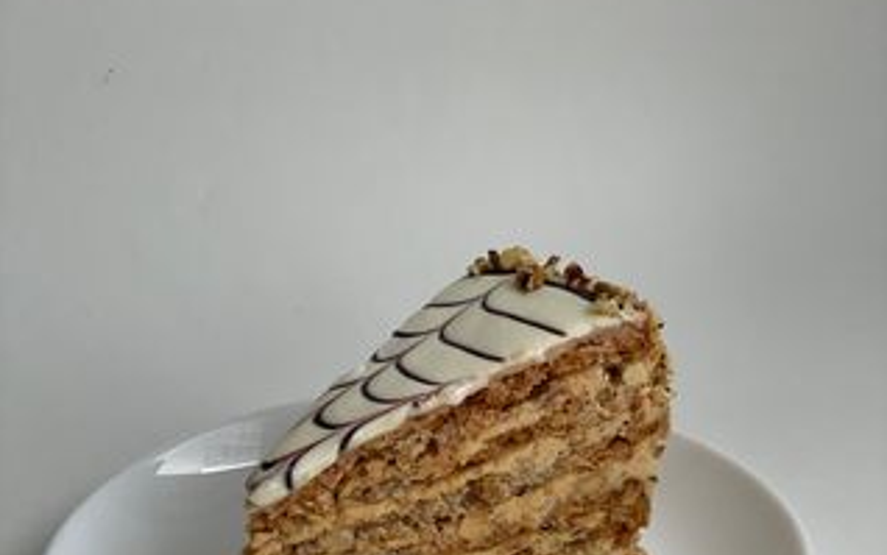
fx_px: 1789
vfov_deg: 17.2
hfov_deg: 27.8
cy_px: 556
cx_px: 444
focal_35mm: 74
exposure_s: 1/122
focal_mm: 6
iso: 100
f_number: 2
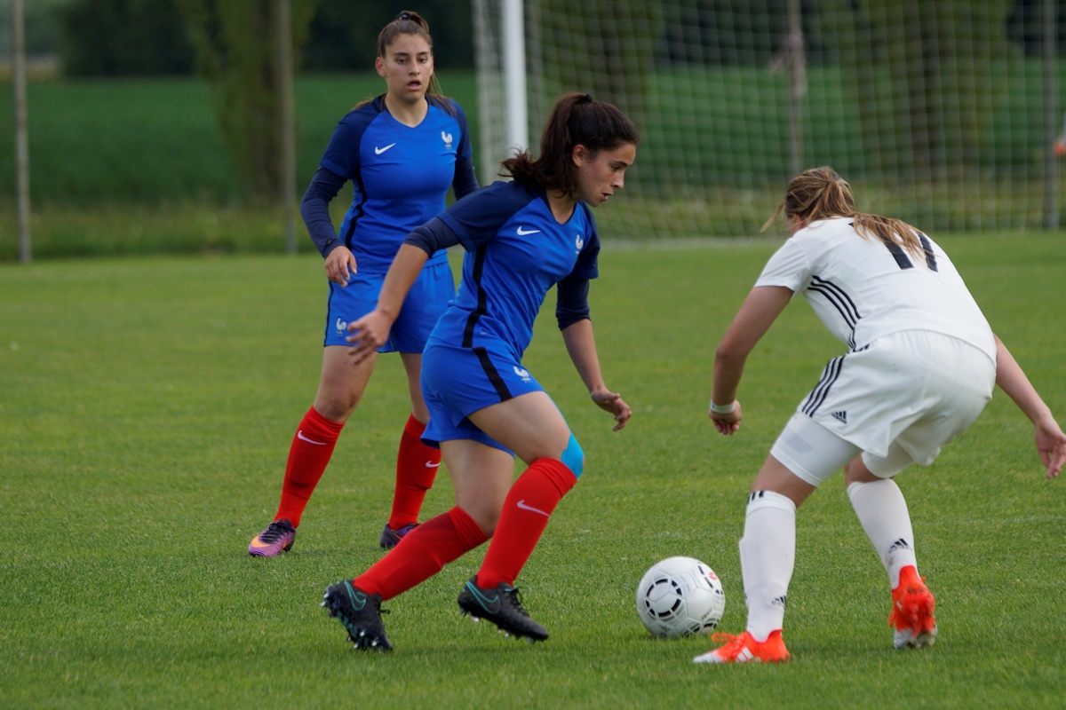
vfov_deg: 3.1
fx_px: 13324
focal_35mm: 450
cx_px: 533
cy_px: 355
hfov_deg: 4.6
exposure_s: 1/500
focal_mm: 300
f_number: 5.6
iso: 200
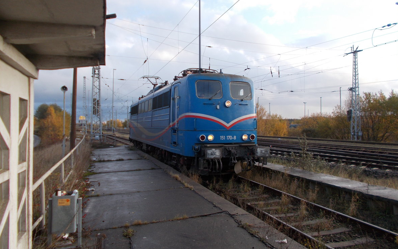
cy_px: 119
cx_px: 200
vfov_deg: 44.5
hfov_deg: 66.5
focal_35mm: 28
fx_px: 304
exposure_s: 1/250
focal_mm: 4.6
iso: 80
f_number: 3.2
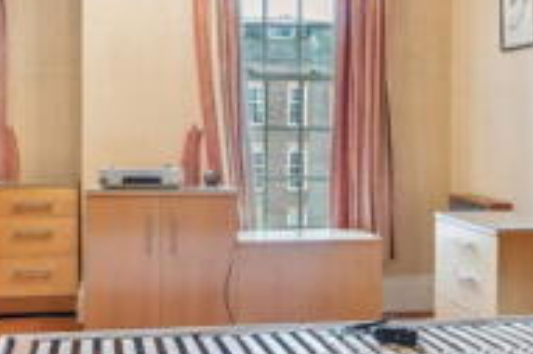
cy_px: 155
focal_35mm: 55
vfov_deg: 24.6
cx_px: 269
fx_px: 814
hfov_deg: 36.3
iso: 320
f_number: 5.6
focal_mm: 16
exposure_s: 1/3.33
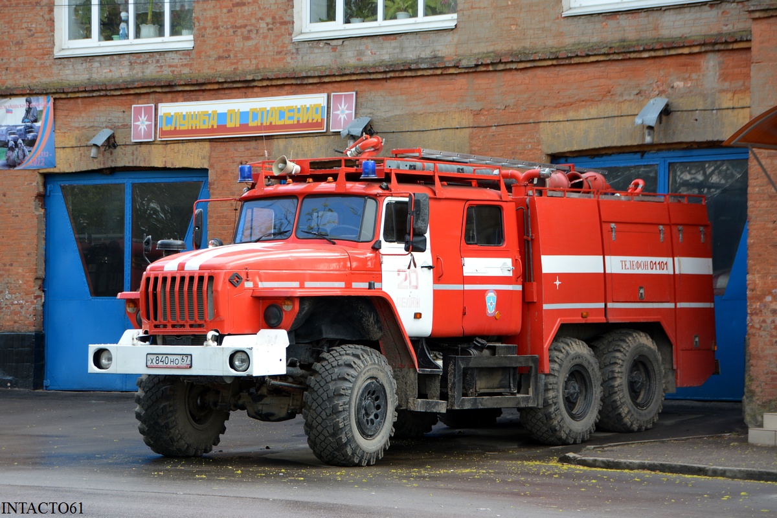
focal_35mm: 112
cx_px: 388
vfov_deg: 12.2
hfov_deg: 18.2
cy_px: 259
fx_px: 2428
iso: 250
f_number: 5.6
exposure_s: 1/125
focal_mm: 75
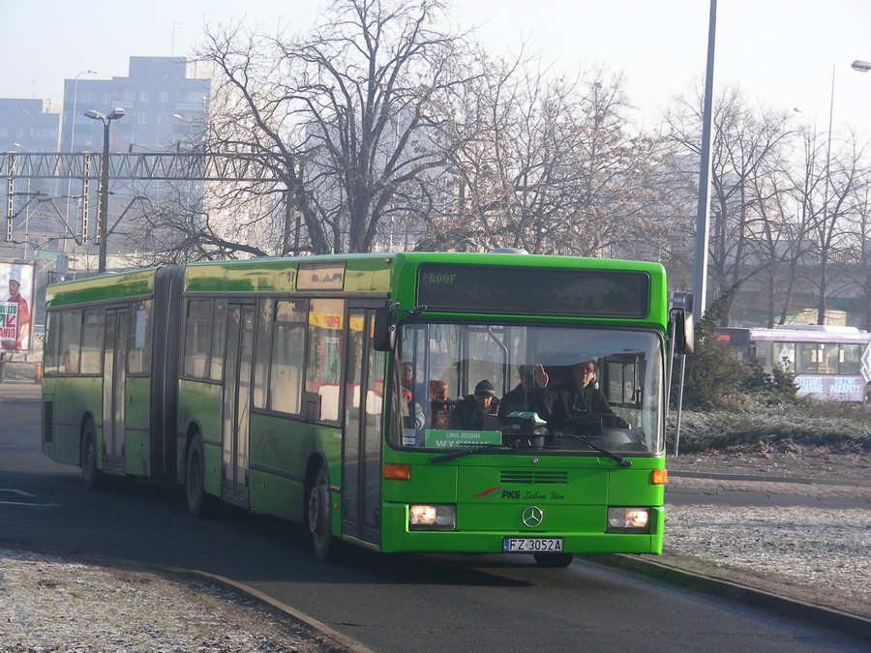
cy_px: 326
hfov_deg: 17.4
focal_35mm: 113
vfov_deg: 13.1
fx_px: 2843
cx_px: 436
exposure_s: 1/226
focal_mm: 18.9
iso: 50
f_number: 4
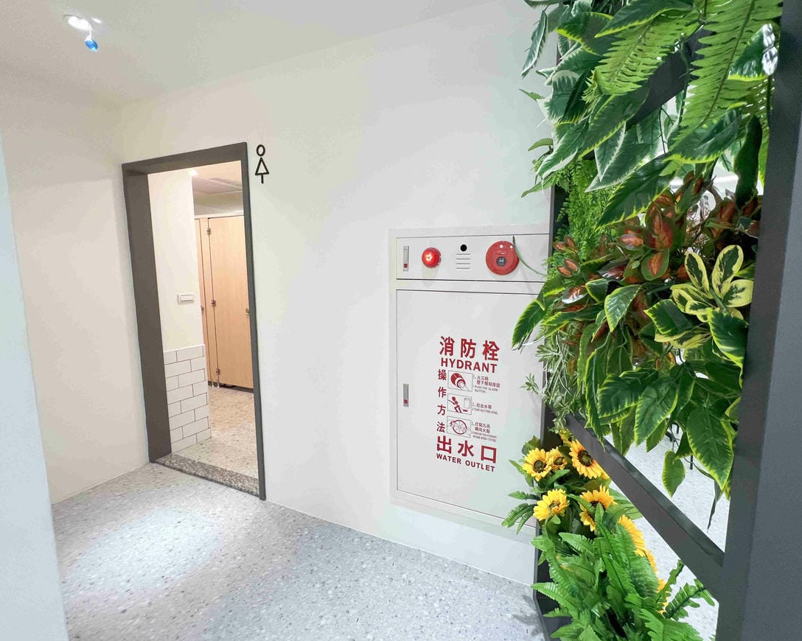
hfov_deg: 100.4
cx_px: 439
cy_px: 315
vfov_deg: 88.0
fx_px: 332
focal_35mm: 14
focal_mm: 1.57
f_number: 1.8
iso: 160
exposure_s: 1/120
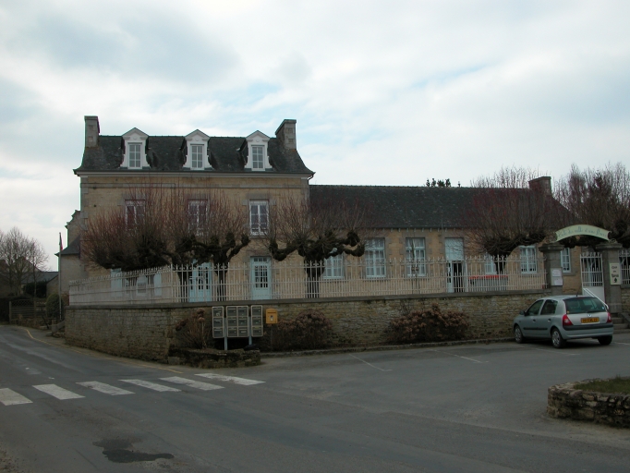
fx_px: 655
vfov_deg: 39.7
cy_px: 236
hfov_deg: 51.3
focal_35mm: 36
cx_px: 315
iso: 100
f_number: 6.3
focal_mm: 9.2
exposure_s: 1/270
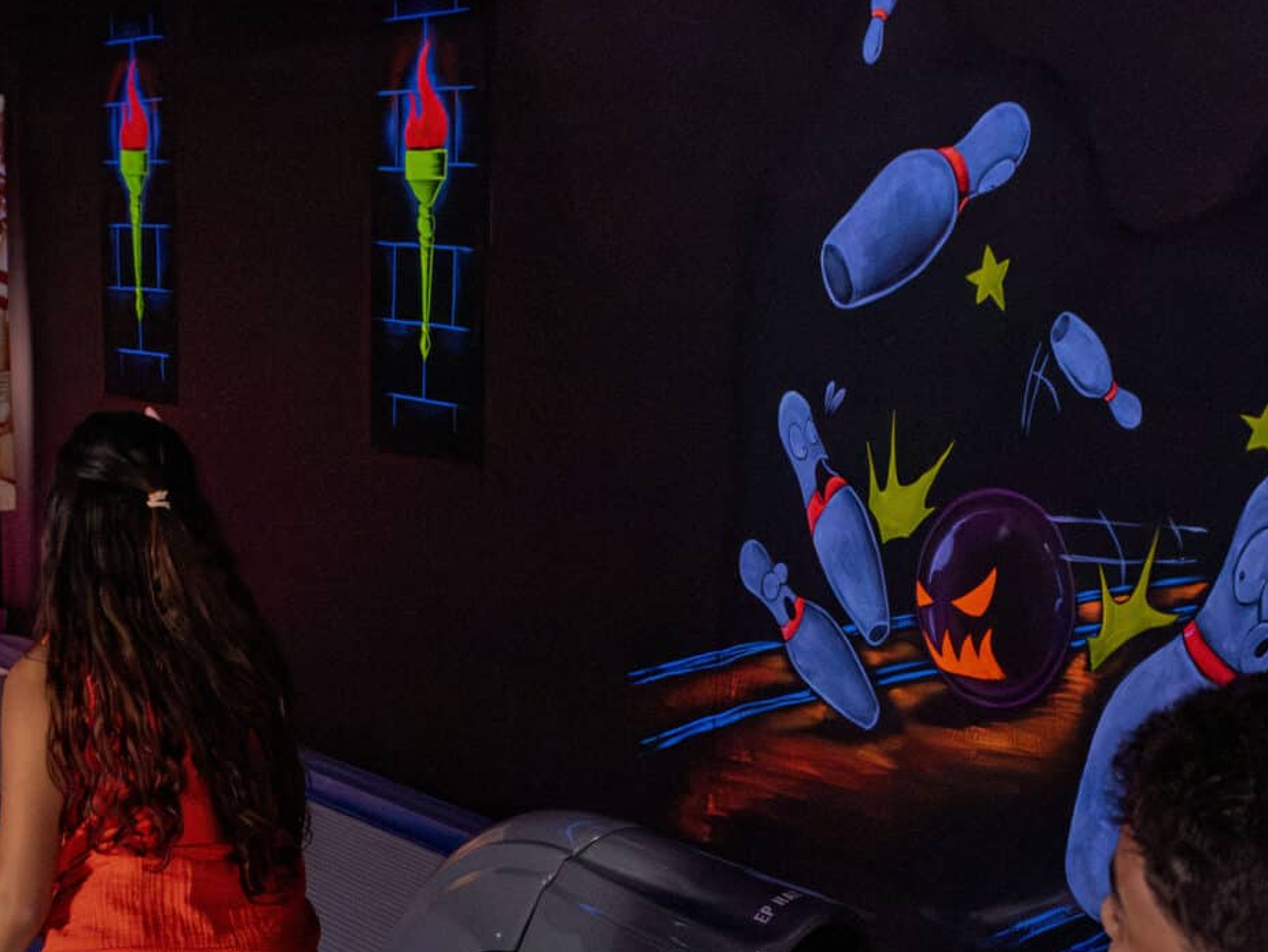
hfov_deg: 30.3
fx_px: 2345
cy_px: 913
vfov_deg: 22.2
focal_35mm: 64
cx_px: 613
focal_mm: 24
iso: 3200
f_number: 6.3
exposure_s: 1/200
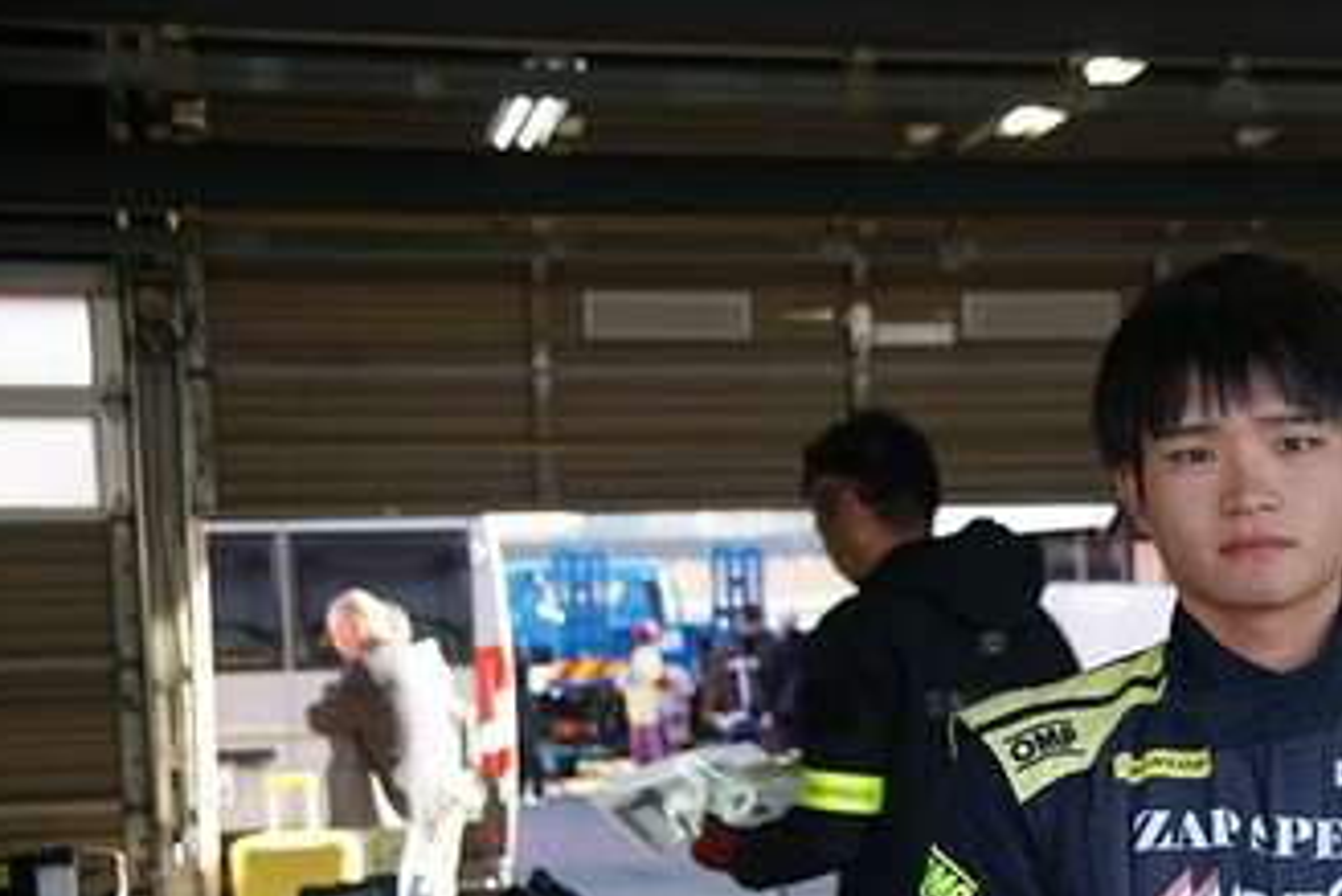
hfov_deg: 26.8
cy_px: 532
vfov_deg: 18.4
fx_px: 2760
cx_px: 1080
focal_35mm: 74
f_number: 4.5
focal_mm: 30
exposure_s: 1/60
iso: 100
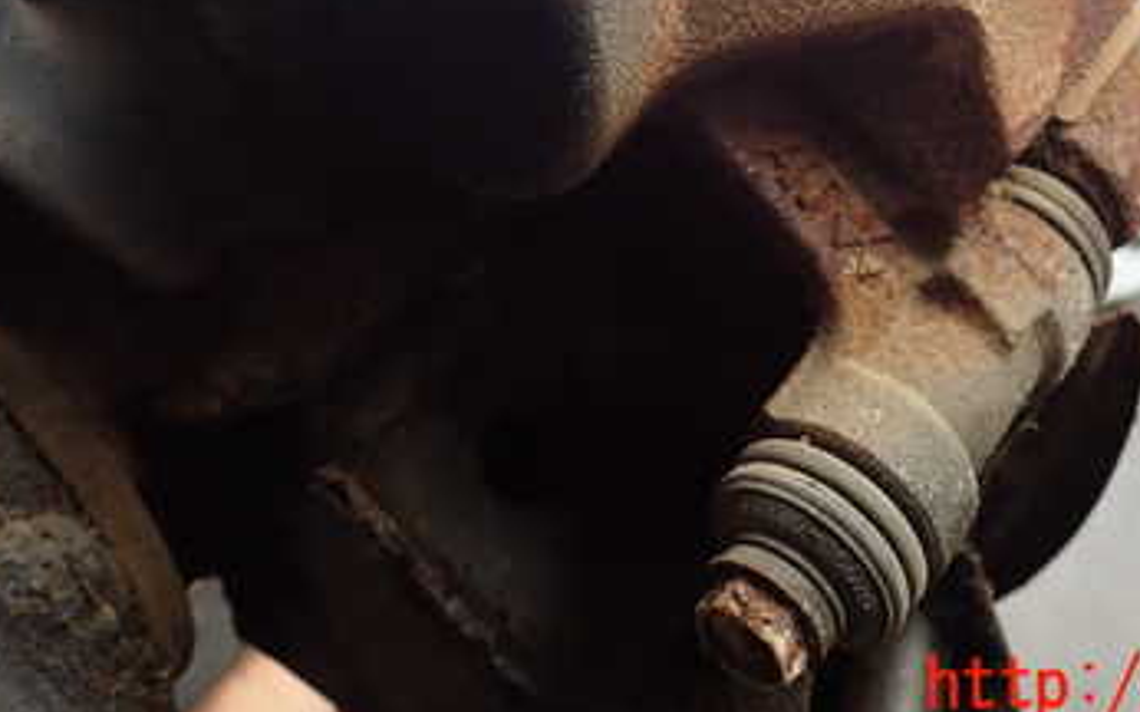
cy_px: -13
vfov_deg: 26.4
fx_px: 1429
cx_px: 682
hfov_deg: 43.3
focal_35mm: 46
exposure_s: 1/100
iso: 100
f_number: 2
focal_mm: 4.5
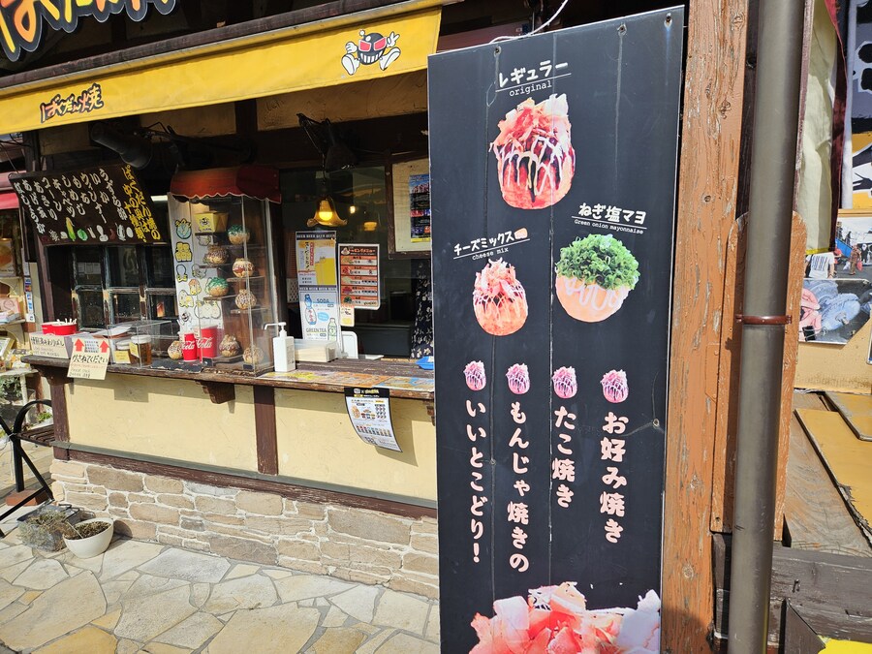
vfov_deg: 58.9
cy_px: 327
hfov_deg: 73.9
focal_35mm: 23
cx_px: 436
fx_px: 579
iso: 25
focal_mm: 5.4
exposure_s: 1/1559
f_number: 1.8
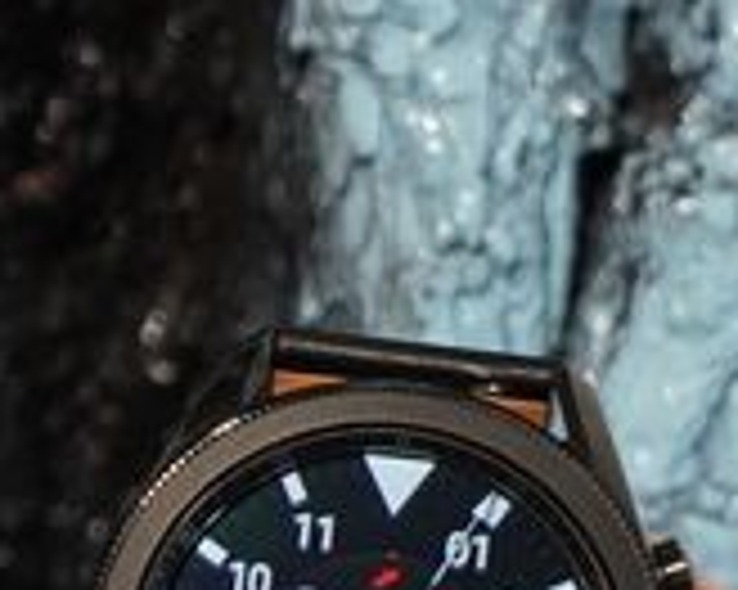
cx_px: -252
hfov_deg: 14.9
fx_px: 2685
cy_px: 588
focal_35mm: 123
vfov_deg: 12.4
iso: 800
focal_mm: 35
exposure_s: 1/125
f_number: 4
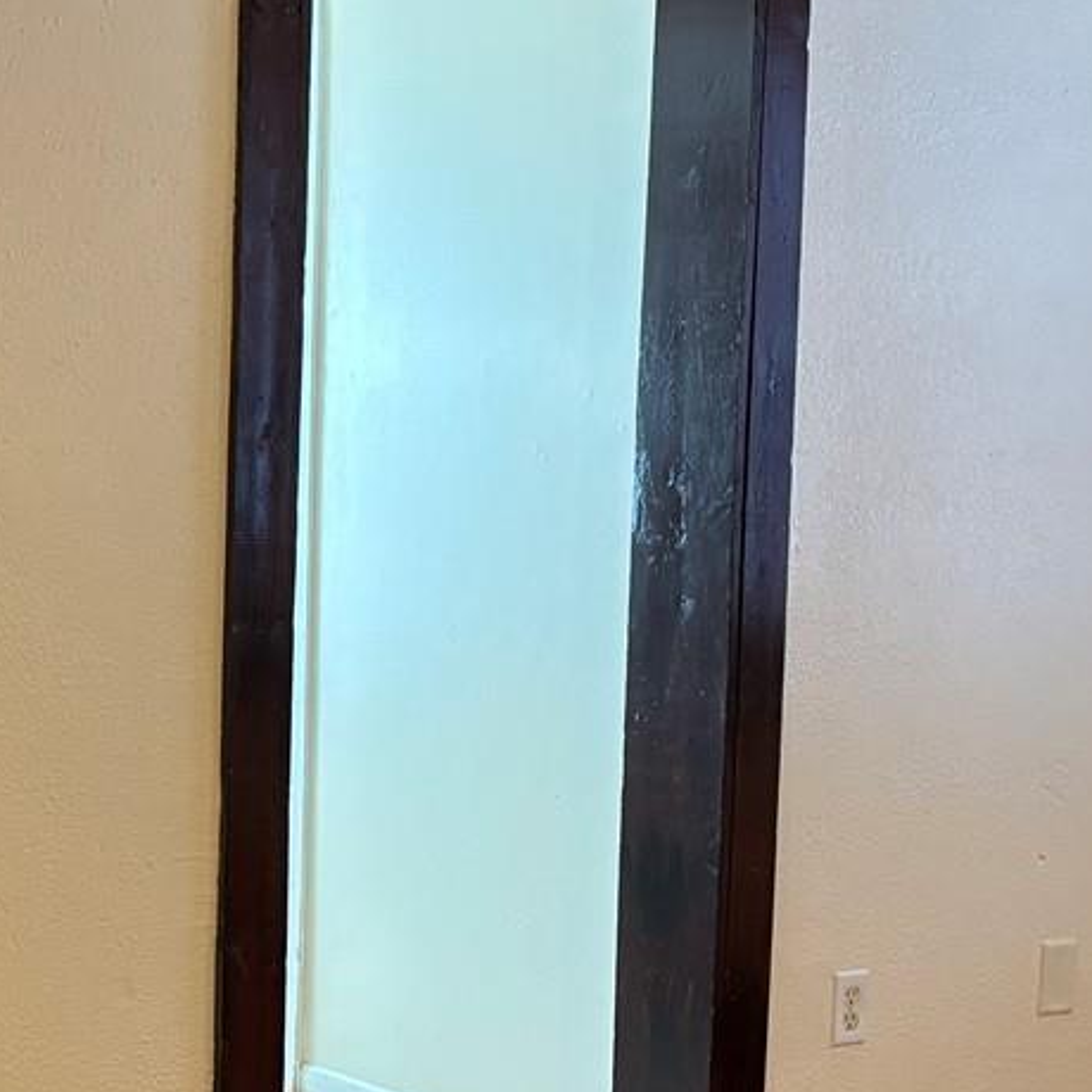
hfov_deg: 20.5
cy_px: 605
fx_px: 2855
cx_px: -166
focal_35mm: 80
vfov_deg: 21.6
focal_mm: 5.96
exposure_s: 1/60
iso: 200
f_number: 1.6
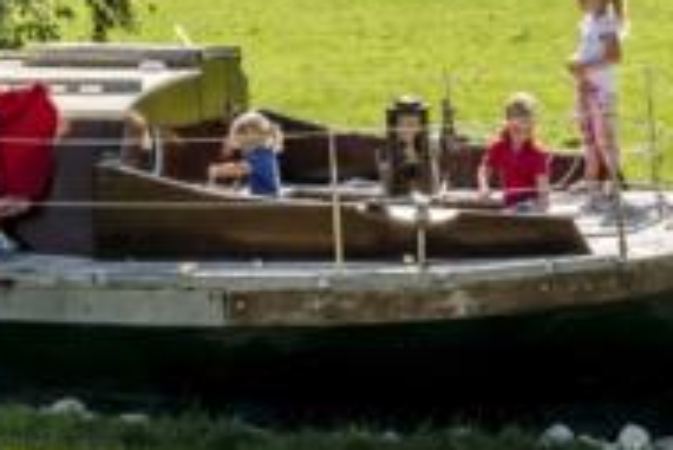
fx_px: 1946
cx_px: 99
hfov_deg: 19.4
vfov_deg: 12.8
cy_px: -120
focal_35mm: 104
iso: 250
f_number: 13
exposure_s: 1/200
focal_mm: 30
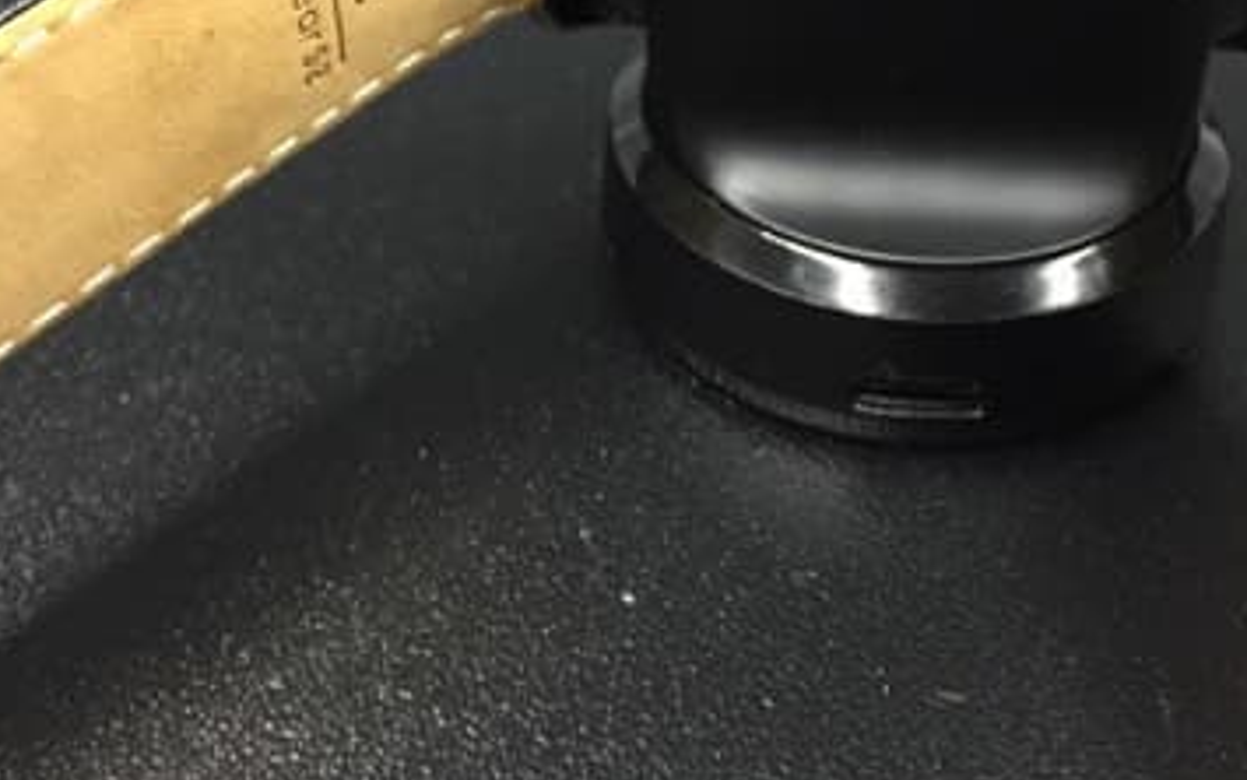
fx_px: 1767
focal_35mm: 52
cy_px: 42
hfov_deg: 38.9
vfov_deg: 24.0
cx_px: 650
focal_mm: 4.15
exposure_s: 1/33
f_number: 2.2
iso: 200
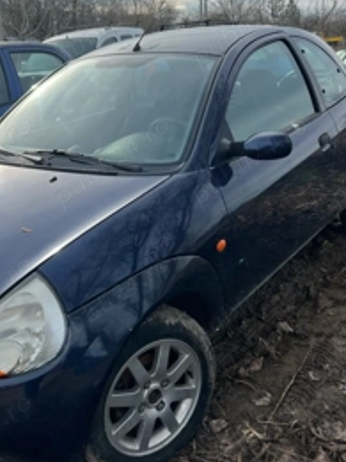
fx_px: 533
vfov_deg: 46.5
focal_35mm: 40
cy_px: 183
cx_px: 147
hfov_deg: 35.9
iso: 50
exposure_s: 1/2841
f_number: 1.5
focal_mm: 5.7
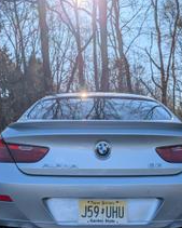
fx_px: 283
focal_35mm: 42
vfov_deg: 42.0
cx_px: 103
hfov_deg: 35.6
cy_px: 180
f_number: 1.68
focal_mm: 6.9
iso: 21
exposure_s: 1/13158
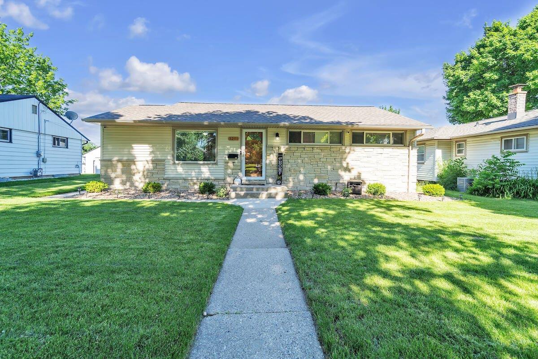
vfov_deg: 81.2
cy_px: 180
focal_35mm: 14
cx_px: 269
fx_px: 209
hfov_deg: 104.3
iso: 100
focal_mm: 14
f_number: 9
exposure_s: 1/80
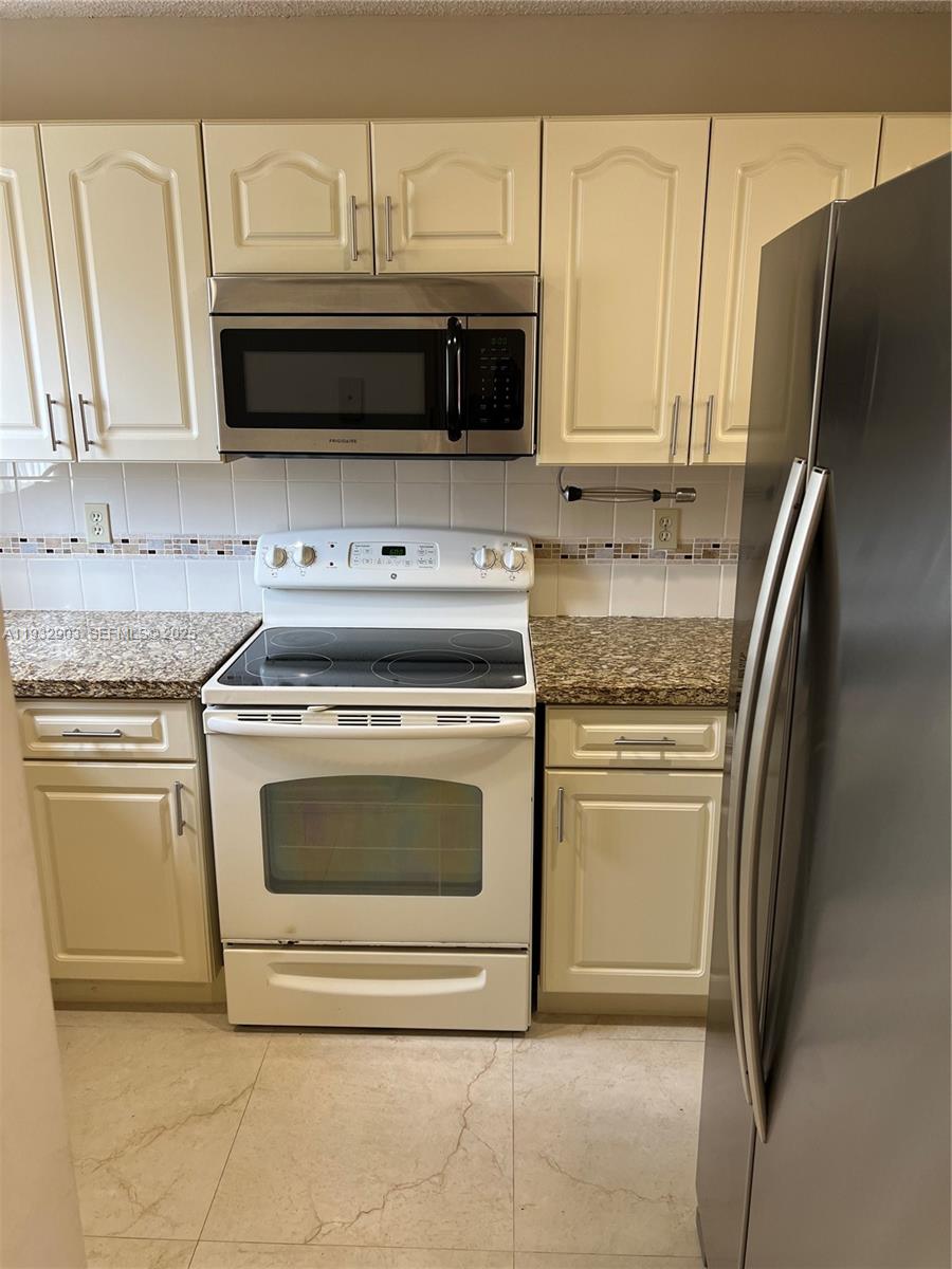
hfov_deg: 53.1
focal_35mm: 26
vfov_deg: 67.3
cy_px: 634
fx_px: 953
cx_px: 476
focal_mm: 5.7
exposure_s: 1/60
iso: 80
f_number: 1.5
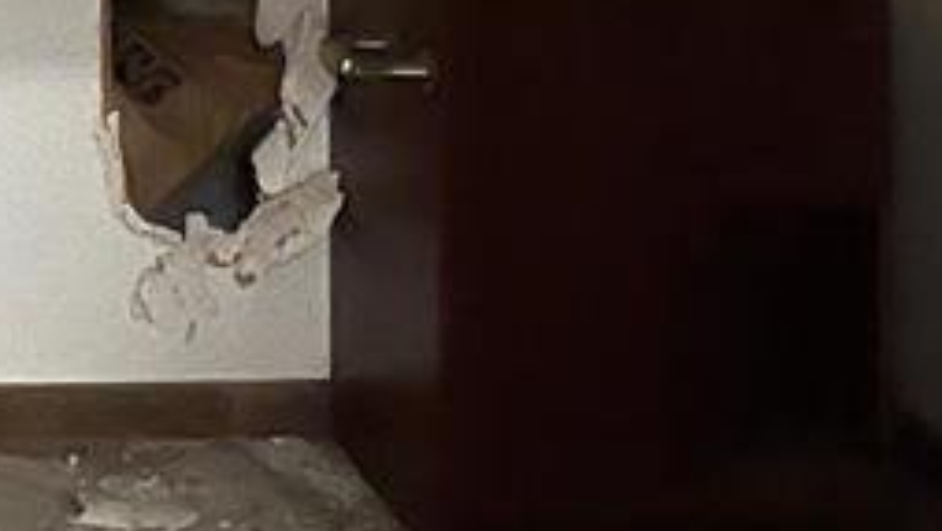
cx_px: -319
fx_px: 2848
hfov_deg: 17.5
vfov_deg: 9.8
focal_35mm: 114
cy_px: -568
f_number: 1.6
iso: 640
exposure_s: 1/13
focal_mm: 5.1
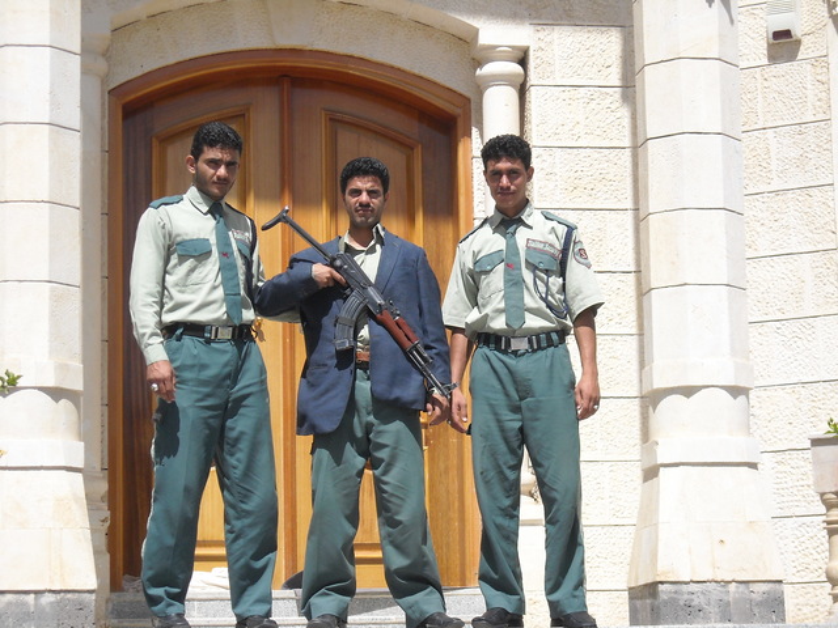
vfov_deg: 14.1
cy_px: 314
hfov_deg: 18.7
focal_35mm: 105
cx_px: 419
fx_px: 2542
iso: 141
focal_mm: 17.1
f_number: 9.3
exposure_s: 1/250
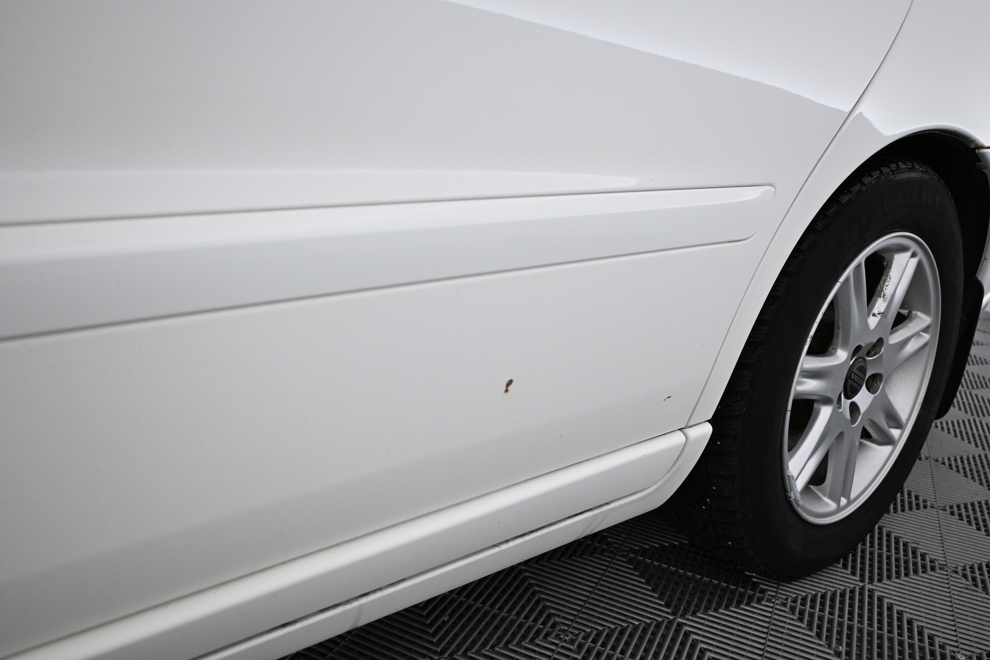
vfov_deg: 44.6
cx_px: 495
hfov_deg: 63.2
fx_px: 804
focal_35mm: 29
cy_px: 330
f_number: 4
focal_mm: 19.5
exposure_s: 1/60
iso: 1000
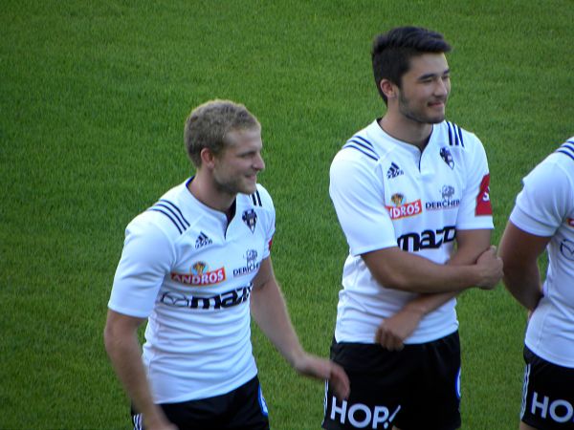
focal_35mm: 624
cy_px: 215
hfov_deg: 3.2
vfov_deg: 2.4
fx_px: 10347
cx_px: 287
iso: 64
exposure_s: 1/59
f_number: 5
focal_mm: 110.4
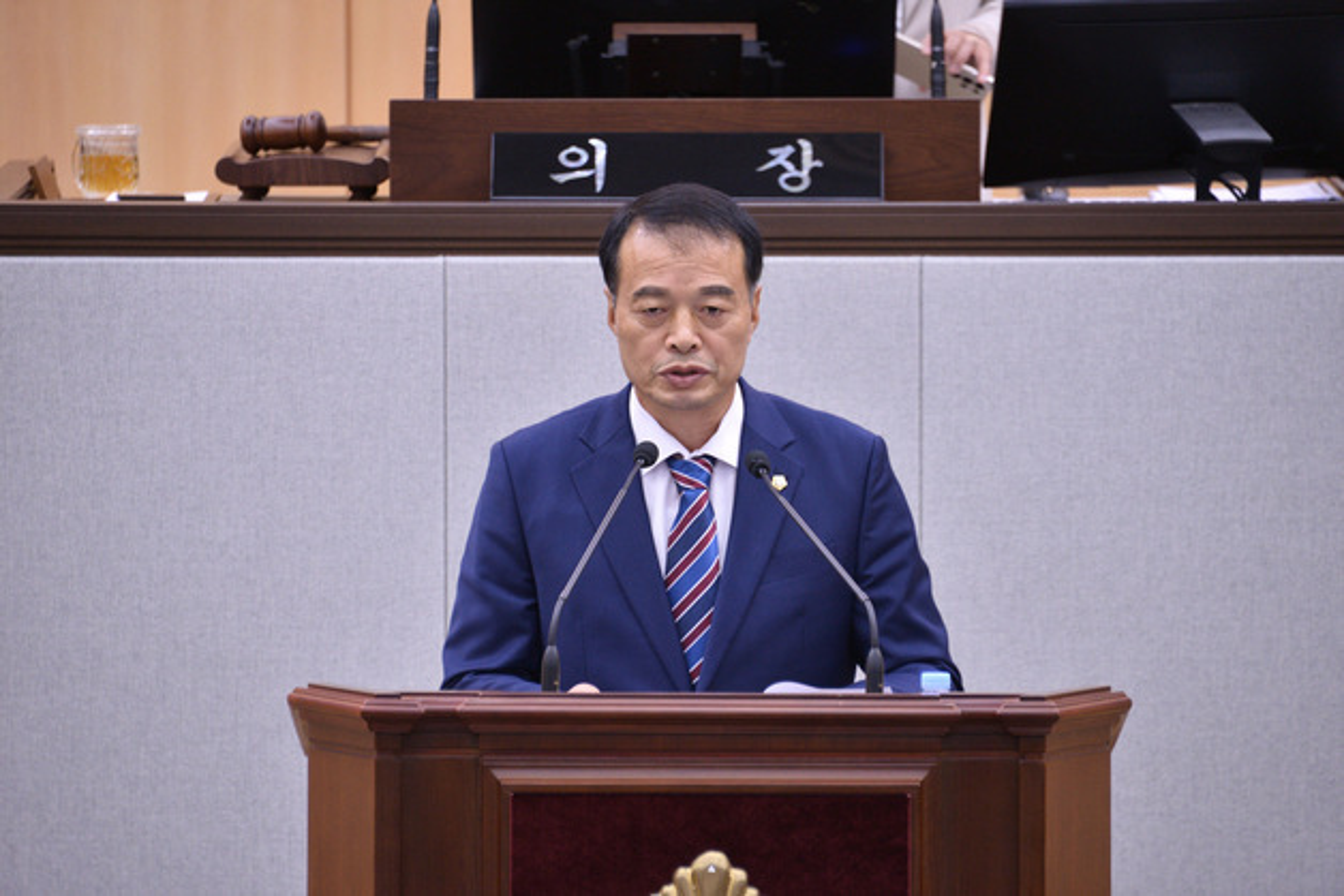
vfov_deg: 4.6
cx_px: 672
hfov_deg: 6.9
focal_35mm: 300
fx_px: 11202
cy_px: 448
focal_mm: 300
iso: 1600
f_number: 5.6
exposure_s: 1/200
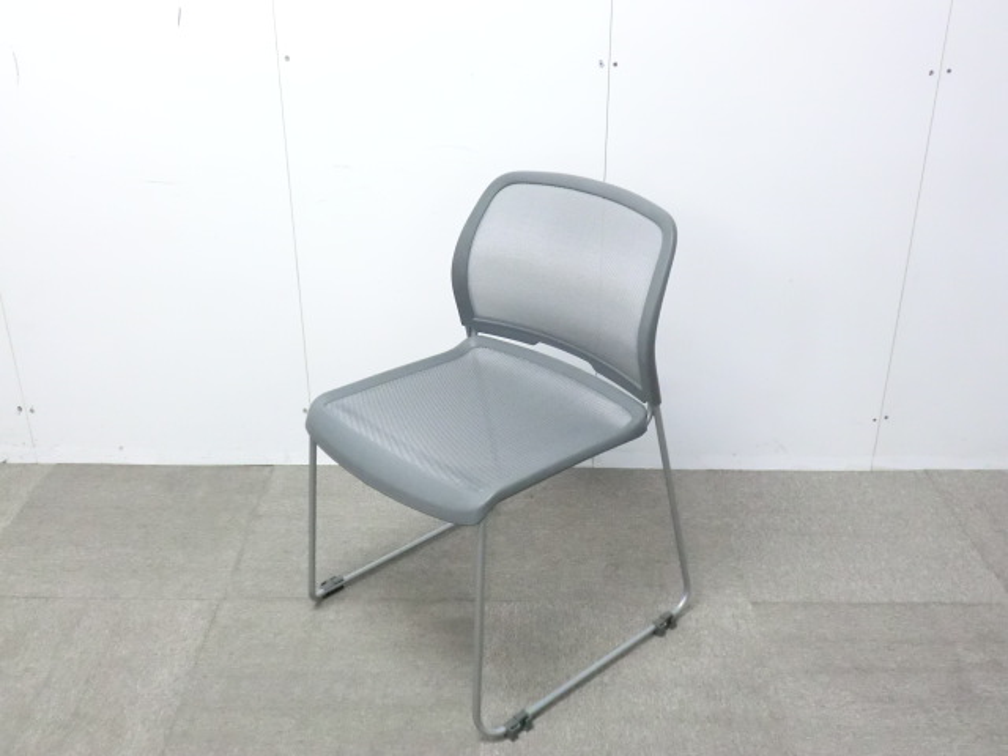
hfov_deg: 49.0
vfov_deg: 37.7
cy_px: 378
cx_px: 504
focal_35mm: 38
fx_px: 1107
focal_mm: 6.9
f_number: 3.9
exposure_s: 1/30
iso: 800
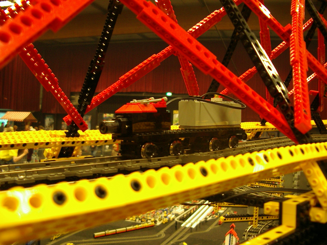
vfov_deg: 37.7
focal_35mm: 38
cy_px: 122
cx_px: 164
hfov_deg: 49.0
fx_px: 359
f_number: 2.6
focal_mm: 5.8
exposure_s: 1/8
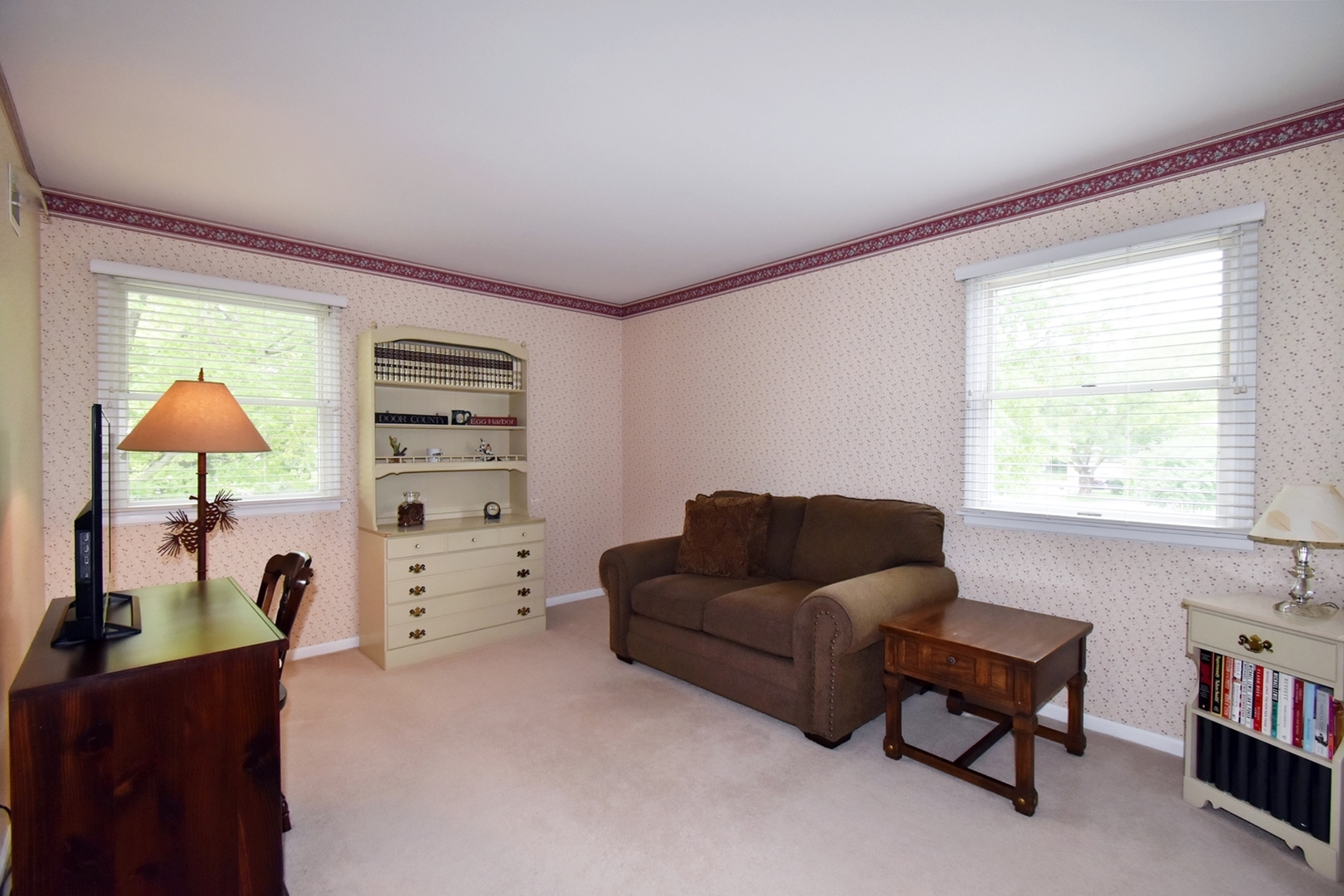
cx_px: 672
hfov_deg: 100.4
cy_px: 448
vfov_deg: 77.3
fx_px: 560
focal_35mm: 15
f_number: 5.6
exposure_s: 1/125
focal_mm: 10
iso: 800
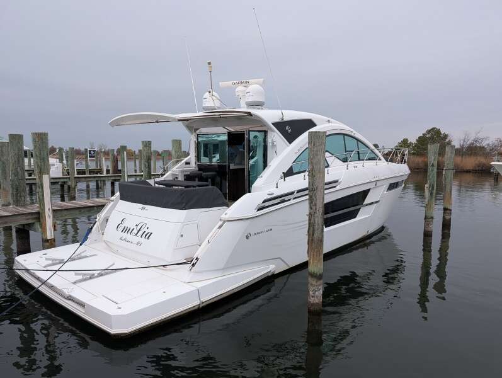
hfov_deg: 71.5
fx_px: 349
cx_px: 251
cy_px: 189
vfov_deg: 56.9
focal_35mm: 24
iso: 25
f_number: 1.68
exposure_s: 1/848
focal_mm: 6.9
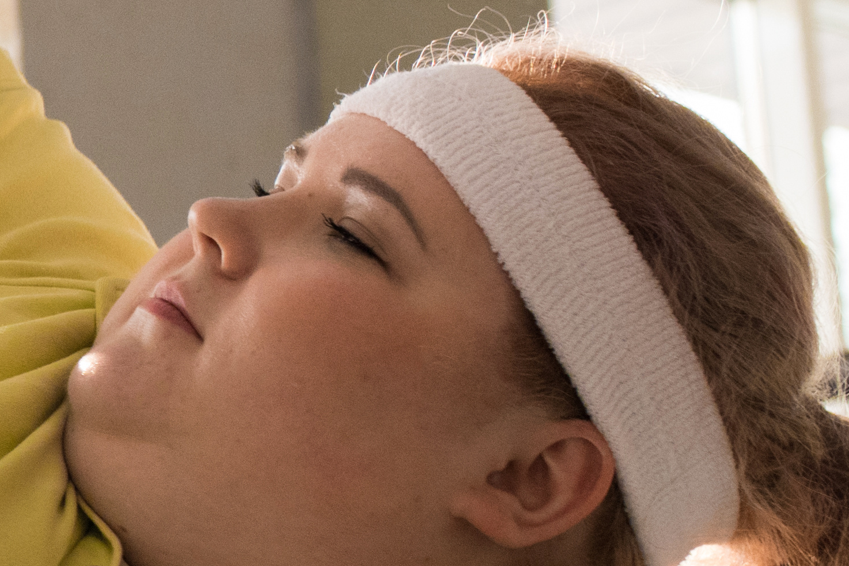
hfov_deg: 9.5
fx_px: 4622
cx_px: -1050
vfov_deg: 7.0
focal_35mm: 196
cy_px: 306
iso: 800
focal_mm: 35
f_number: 4
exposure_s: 1/200
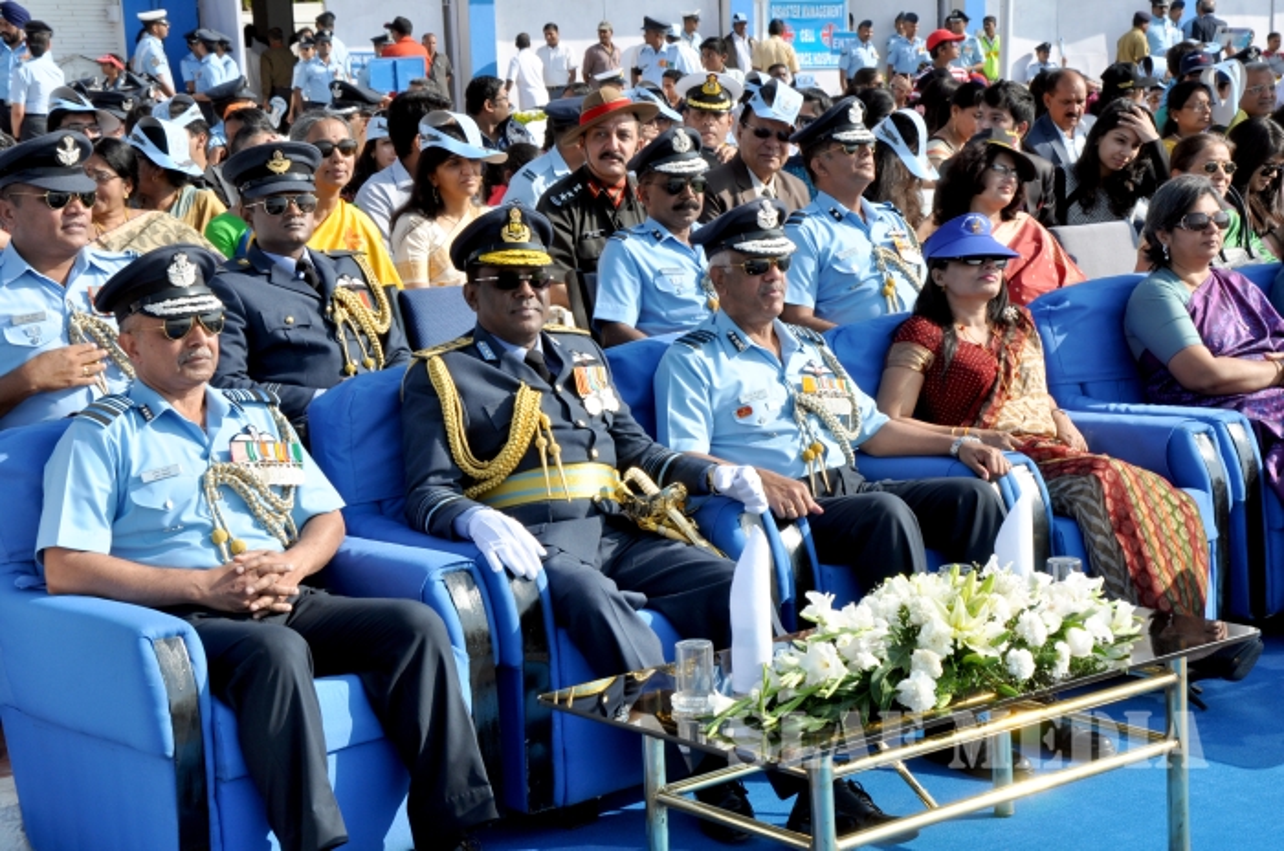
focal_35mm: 68
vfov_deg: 20.1
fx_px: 2403
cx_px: 642
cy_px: 426
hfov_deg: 29.9
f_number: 10
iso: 250
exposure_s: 1/200
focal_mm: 45
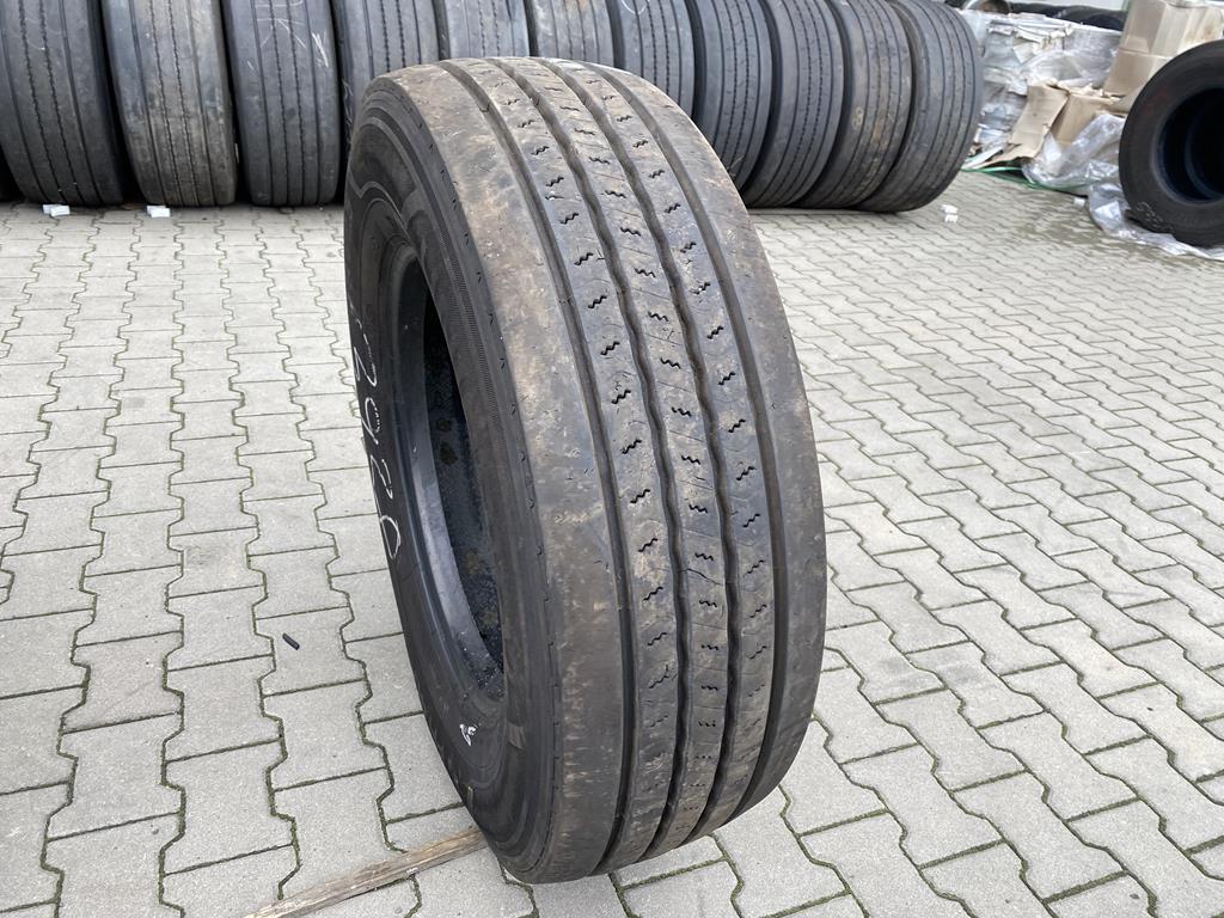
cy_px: 459
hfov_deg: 67.3
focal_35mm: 26
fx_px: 919
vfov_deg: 53.1
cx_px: 612
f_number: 1.8
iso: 32
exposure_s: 1/568
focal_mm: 4.25
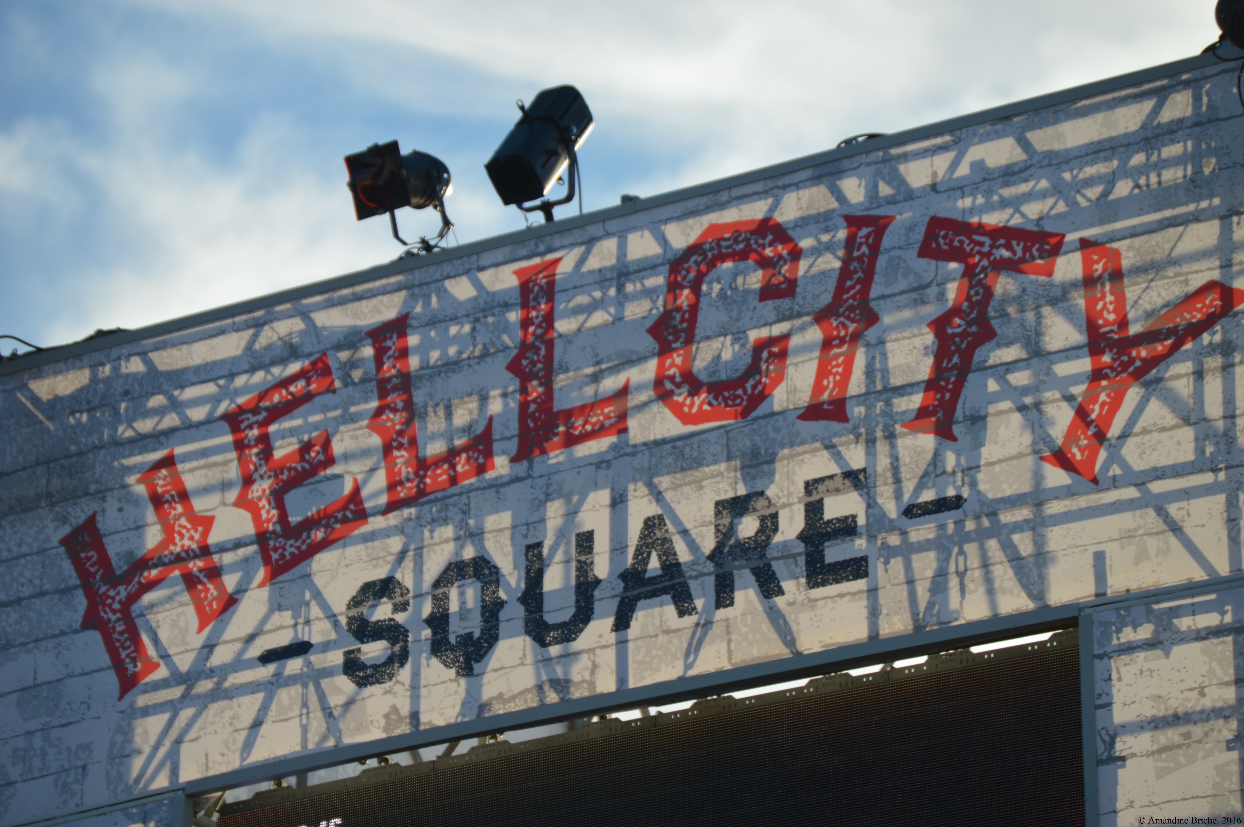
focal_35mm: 168
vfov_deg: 8.2
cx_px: 622
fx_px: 5800
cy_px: 414
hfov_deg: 12.2
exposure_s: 1/500
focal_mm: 112
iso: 110
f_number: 5.6
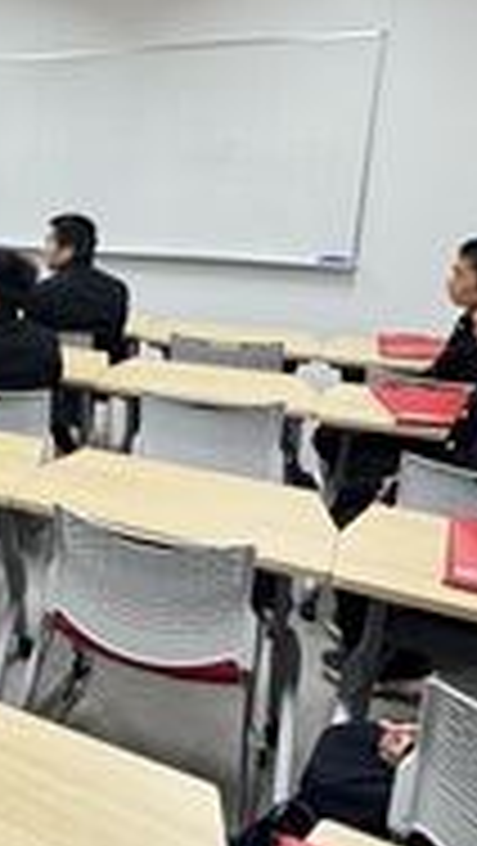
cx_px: -216
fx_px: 875
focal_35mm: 39
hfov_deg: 24.5
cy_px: 324
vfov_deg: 51.1
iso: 320
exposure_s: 1/99
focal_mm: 2.22
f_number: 2.2
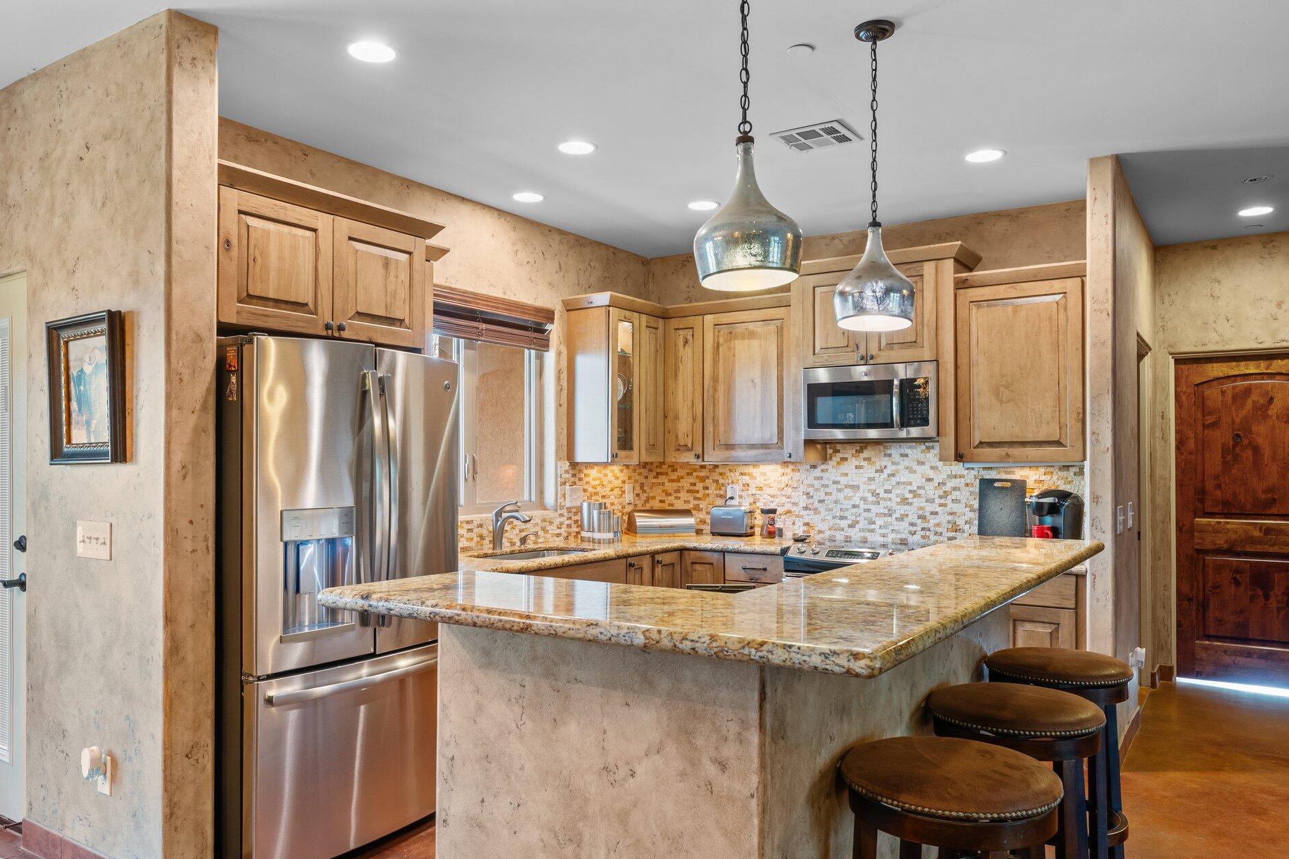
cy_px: 457
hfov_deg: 69.4
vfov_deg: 49.5
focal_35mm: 26
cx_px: 628
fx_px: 931
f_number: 8
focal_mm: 24
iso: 400
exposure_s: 1/1.25
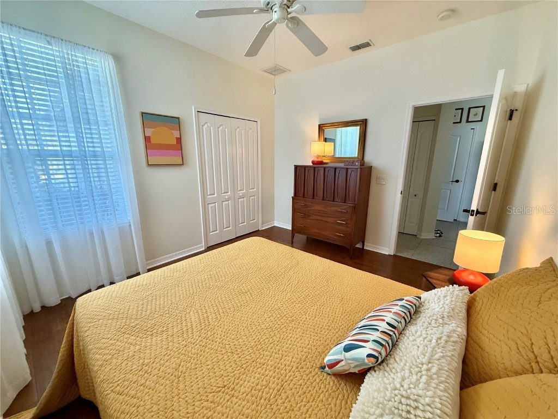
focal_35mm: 14
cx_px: 279
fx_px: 226
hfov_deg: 102.1
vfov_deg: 85.7
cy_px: 210
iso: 320
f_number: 2.2
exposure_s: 1/60
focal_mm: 2.22
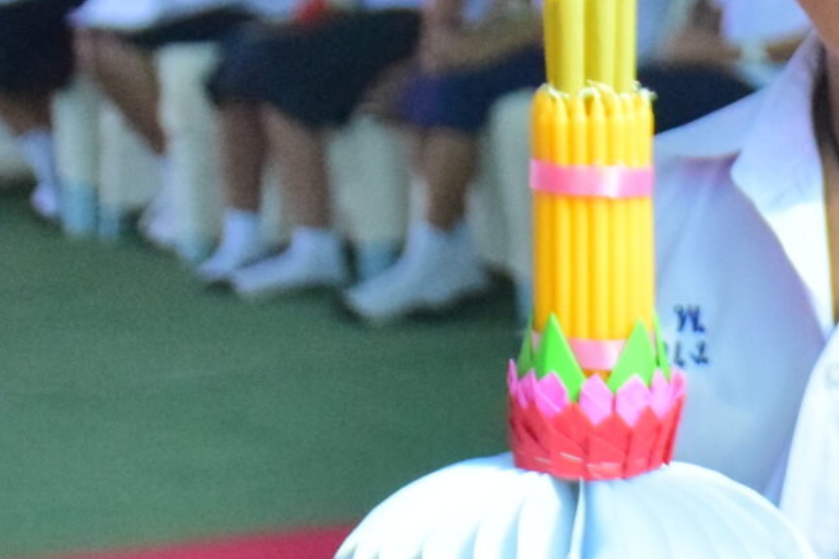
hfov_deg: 8.1
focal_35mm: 246
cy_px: 334
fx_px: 5733
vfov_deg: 5.6
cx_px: 1384
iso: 3200
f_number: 4.5
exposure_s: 1/4000
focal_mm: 40
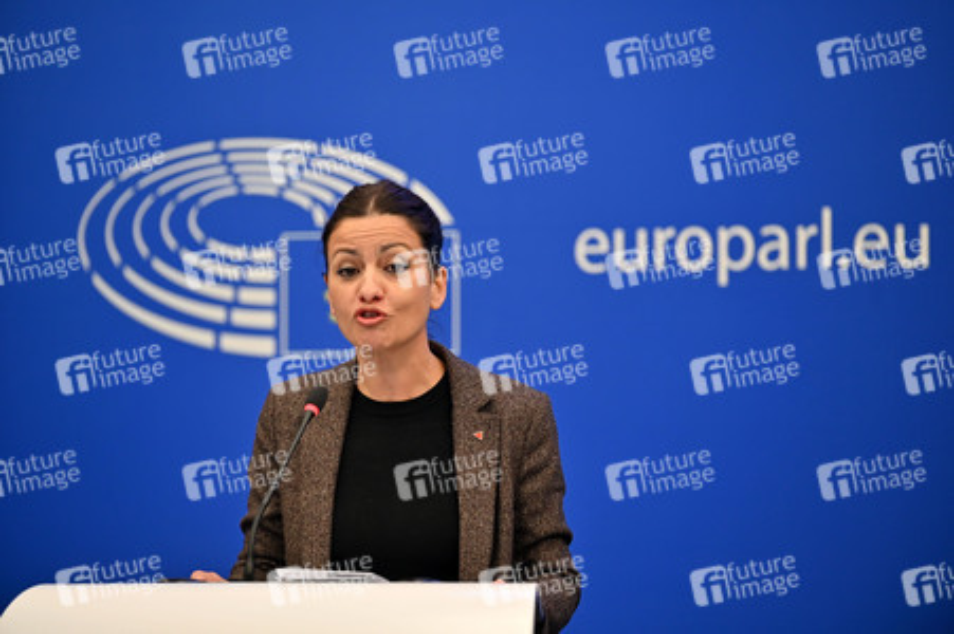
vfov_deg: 9.1
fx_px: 3972
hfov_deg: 13.7
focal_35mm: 150
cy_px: 317
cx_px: 477
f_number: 2.8
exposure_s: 1/160
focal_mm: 150
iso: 640
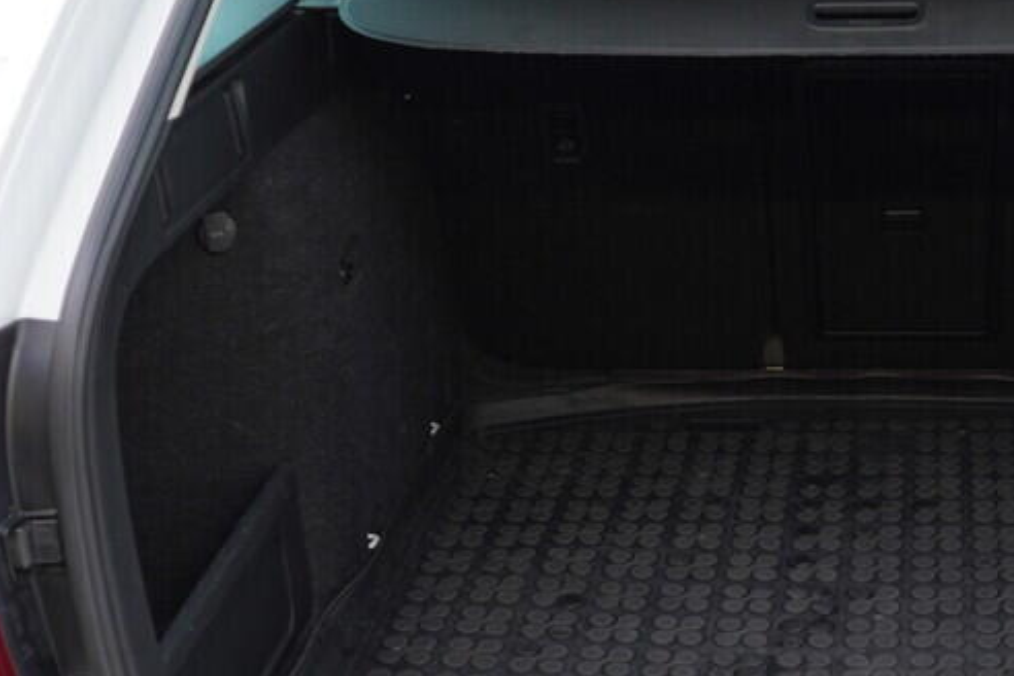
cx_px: 833
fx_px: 2112
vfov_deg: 18.2
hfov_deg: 26.4
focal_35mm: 75
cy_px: 395
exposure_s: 1/40
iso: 160
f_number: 2.8
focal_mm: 24
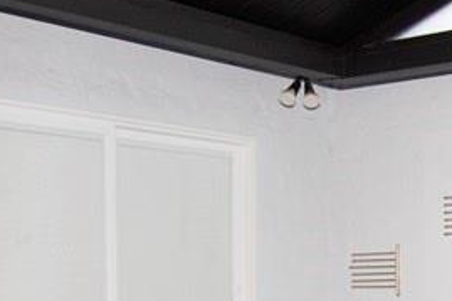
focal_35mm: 67
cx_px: 506
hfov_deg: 27.4
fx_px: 841
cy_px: 378
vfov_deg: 19.0
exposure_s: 1/60
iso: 720
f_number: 4.5
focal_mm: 10
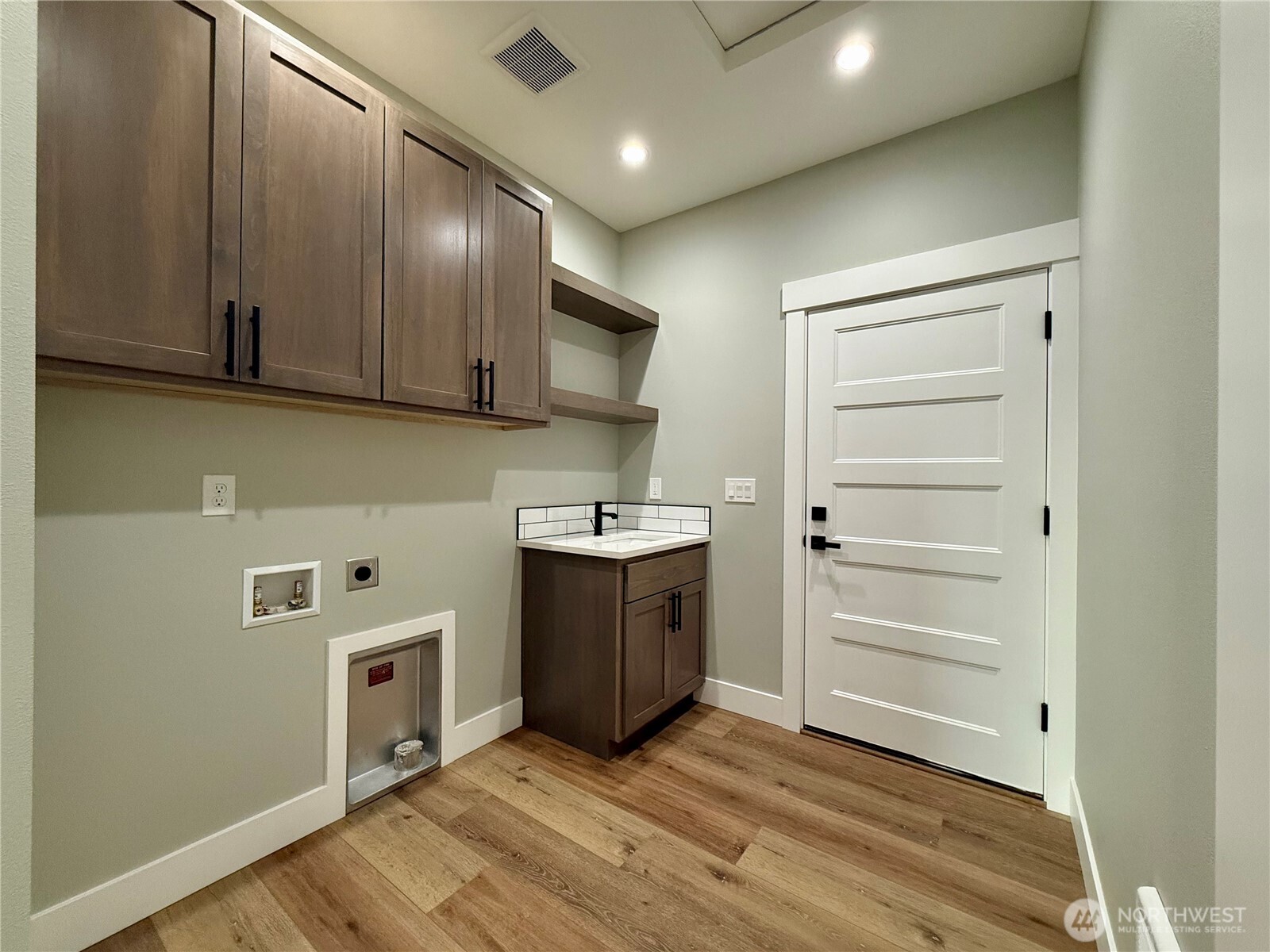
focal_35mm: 14
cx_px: 635
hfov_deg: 102.1
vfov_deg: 85.7
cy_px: 476
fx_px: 514
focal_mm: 2.22
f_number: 2.2
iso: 320
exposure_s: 1/120
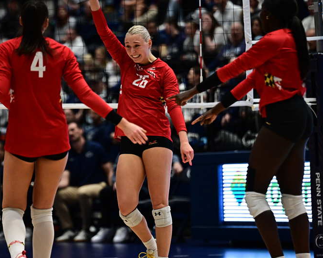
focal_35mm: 287
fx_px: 2744
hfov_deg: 6.7
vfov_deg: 5.4
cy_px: 114
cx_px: 134
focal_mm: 200
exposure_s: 1/1600
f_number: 2.8
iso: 2500
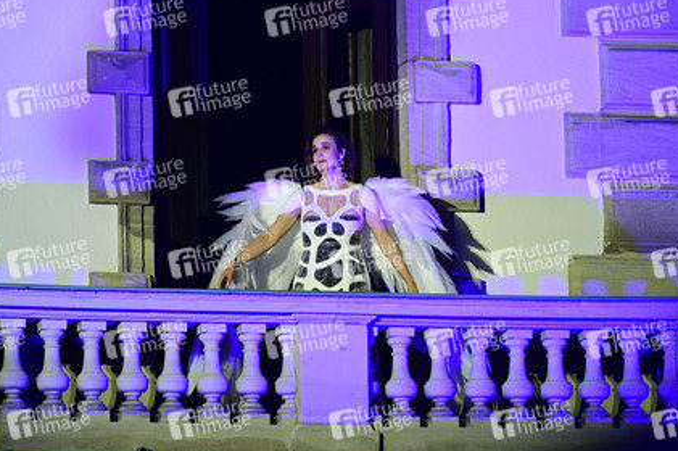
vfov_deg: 6.4
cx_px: 328
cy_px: 219
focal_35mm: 214
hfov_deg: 9.6
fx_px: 4027
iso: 3200
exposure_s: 1/250
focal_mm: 200
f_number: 4.5
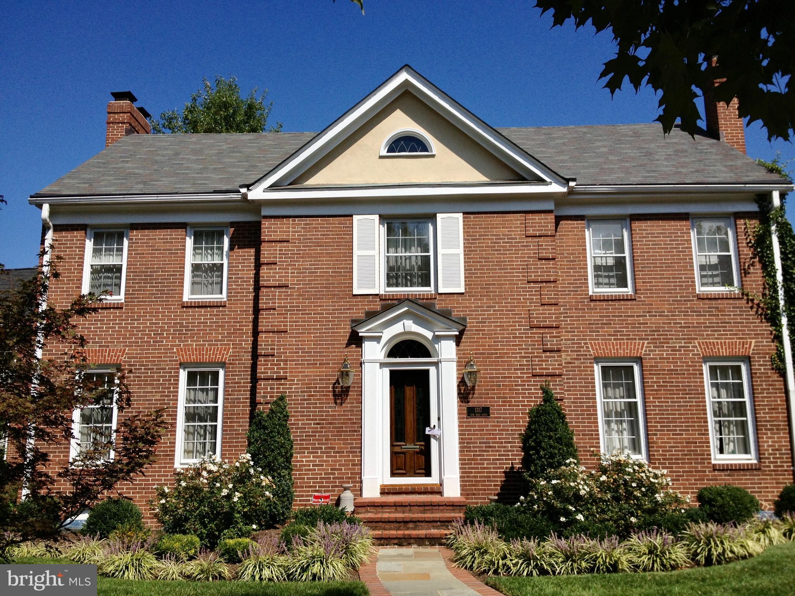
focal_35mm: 35
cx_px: 398
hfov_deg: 52.6
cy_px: 298
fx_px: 804
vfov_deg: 40.7
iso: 50
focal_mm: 4.28
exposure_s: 1/2762
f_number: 2.4
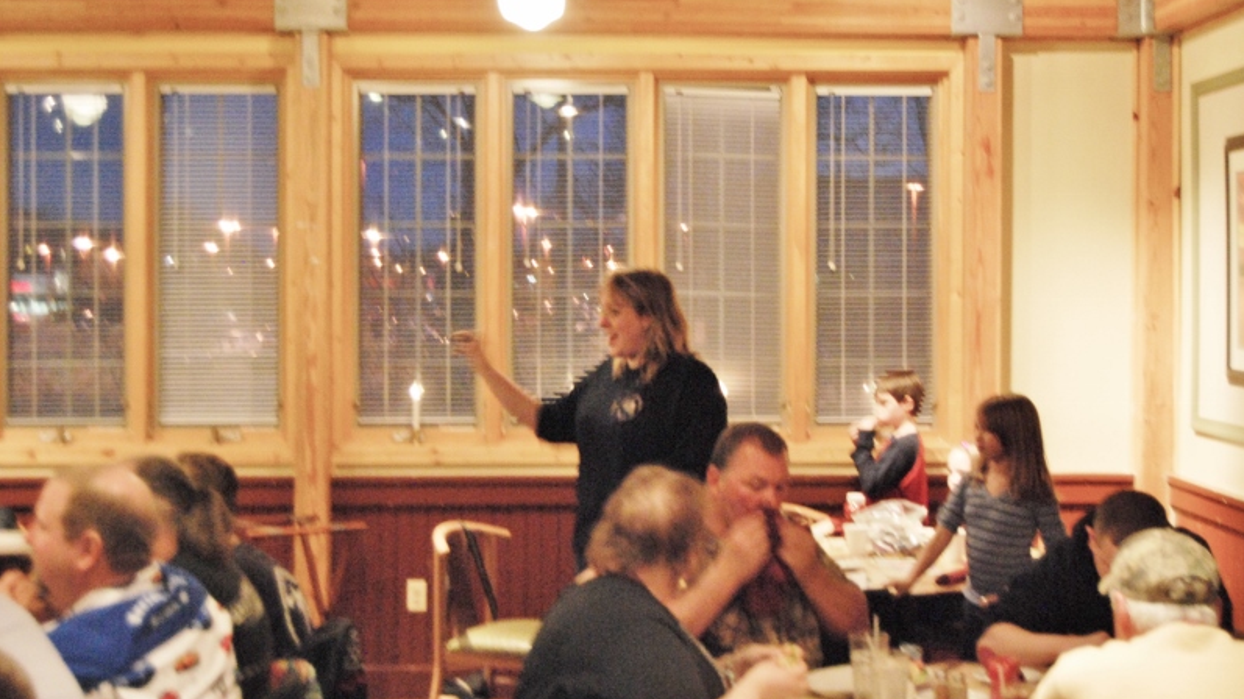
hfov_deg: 34.9
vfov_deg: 20.0
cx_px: 623
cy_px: 314
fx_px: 1979
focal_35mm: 60
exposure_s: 1/15
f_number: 5
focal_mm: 38
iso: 1600
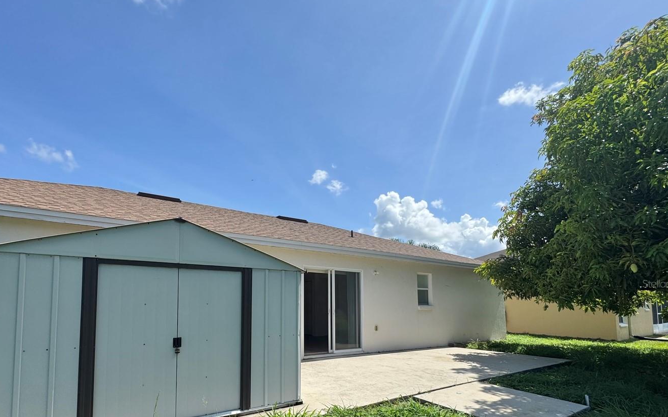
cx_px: 285
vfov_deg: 63.1
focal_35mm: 18
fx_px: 328
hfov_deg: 90.5
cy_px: 283
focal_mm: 2.22
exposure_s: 1/2208
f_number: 2.2
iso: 50
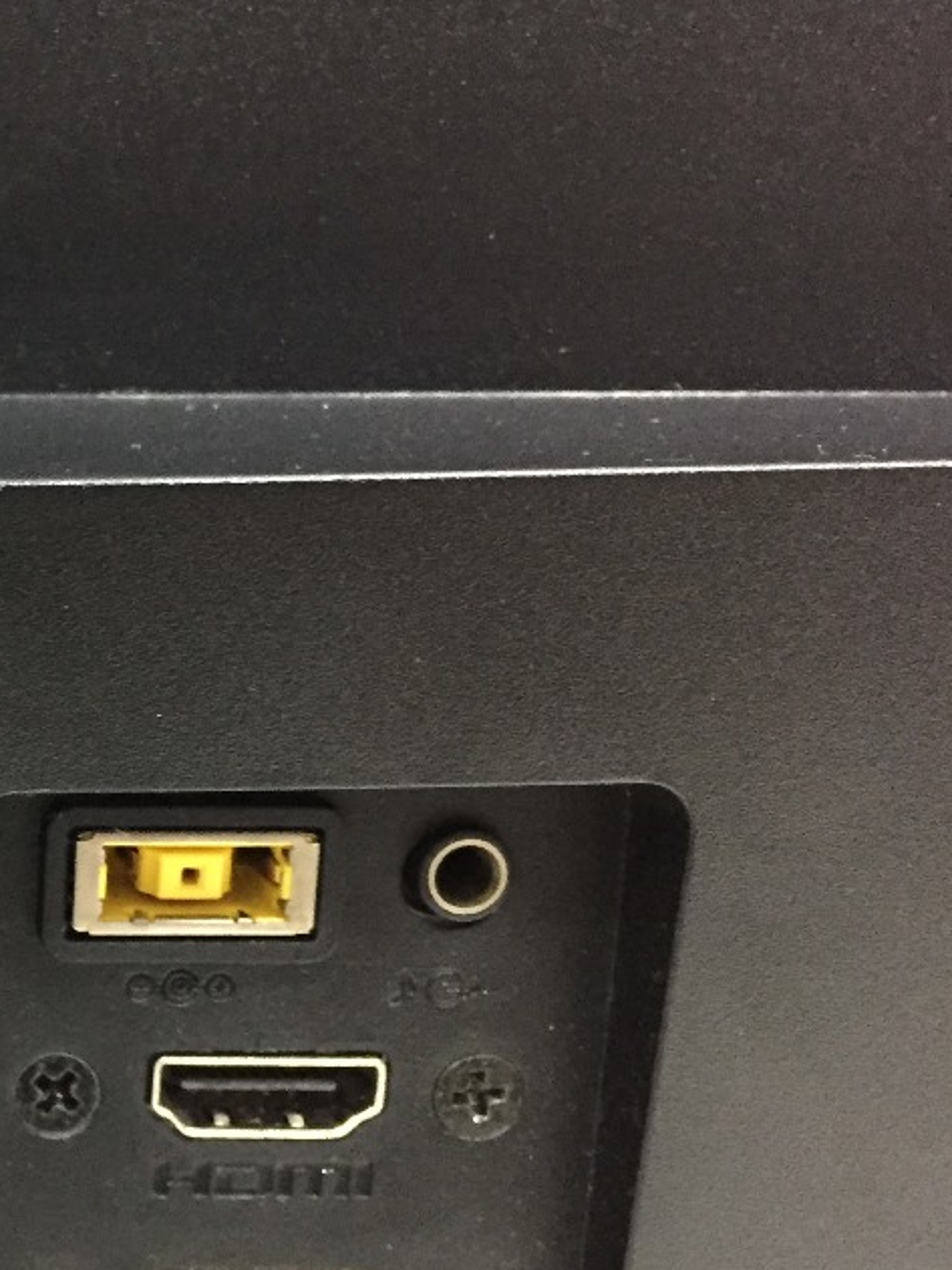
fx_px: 2201
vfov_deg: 32.0
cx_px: -302
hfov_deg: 21.9
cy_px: 812
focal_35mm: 60
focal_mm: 4.15
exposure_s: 1/17
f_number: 2.2
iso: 250
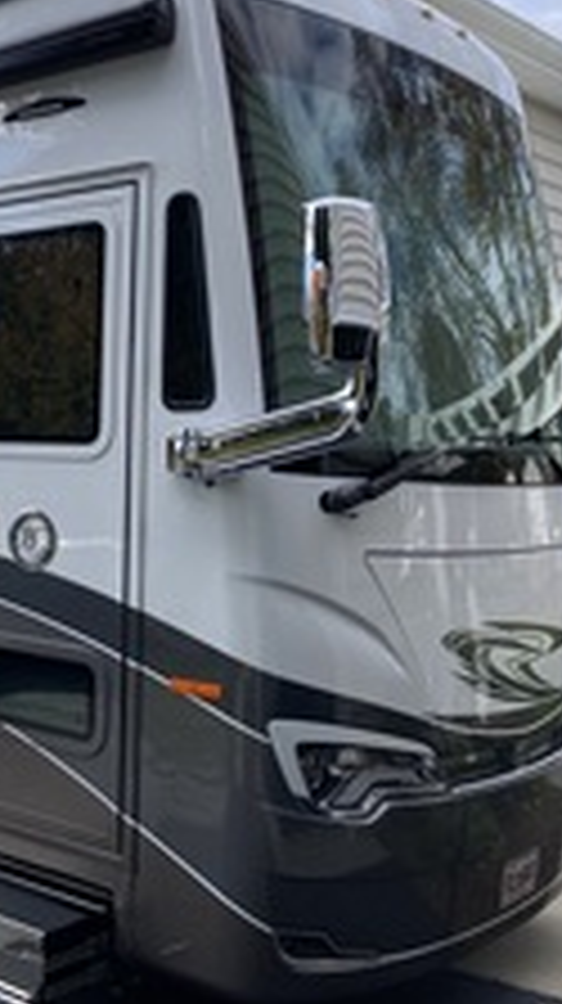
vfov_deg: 42.8
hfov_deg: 22.8
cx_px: -117
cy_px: 430
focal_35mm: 48
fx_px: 1275
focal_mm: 3.99
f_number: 1.8
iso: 20
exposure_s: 1/1245
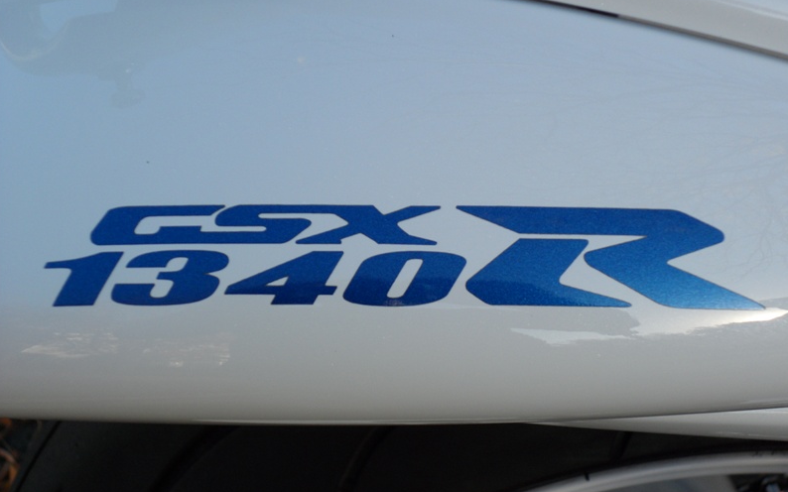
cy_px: 277
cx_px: 393
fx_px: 1696
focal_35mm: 79
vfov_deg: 16.5
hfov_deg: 26.2
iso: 80
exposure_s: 1/250
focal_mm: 13.2
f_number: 3.9
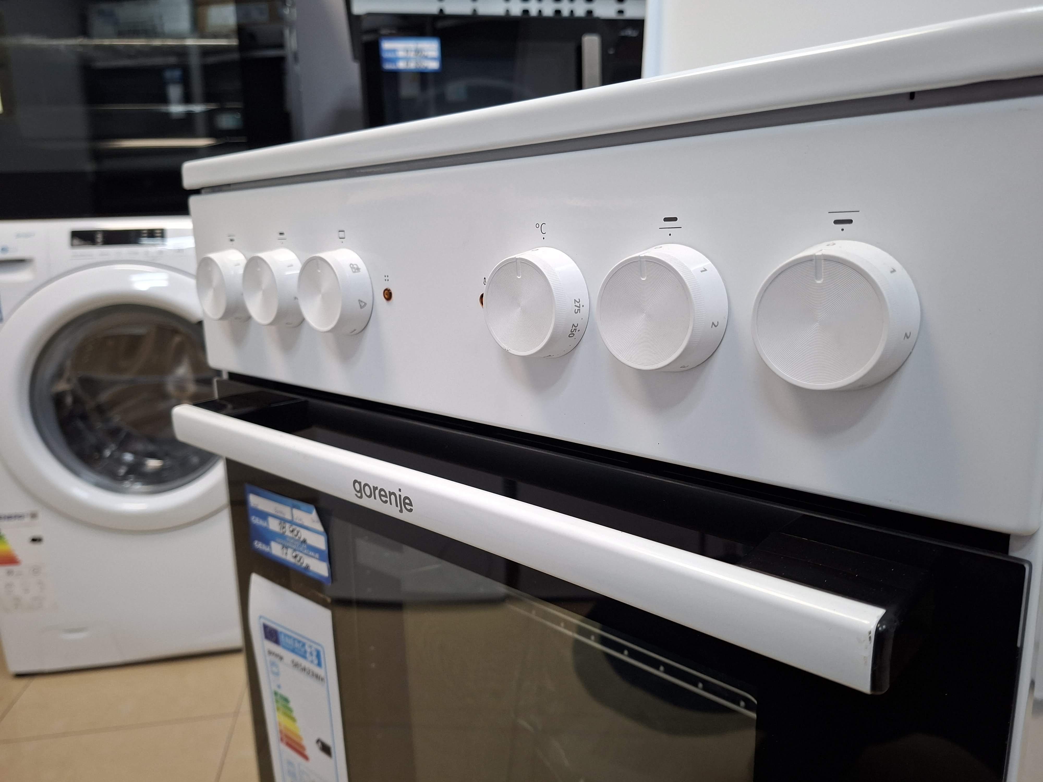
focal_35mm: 23
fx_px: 693
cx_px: 522
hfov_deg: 73.9
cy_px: 391
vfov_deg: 58.9
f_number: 1.8
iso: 160
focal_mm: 5.54
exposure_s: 1/50
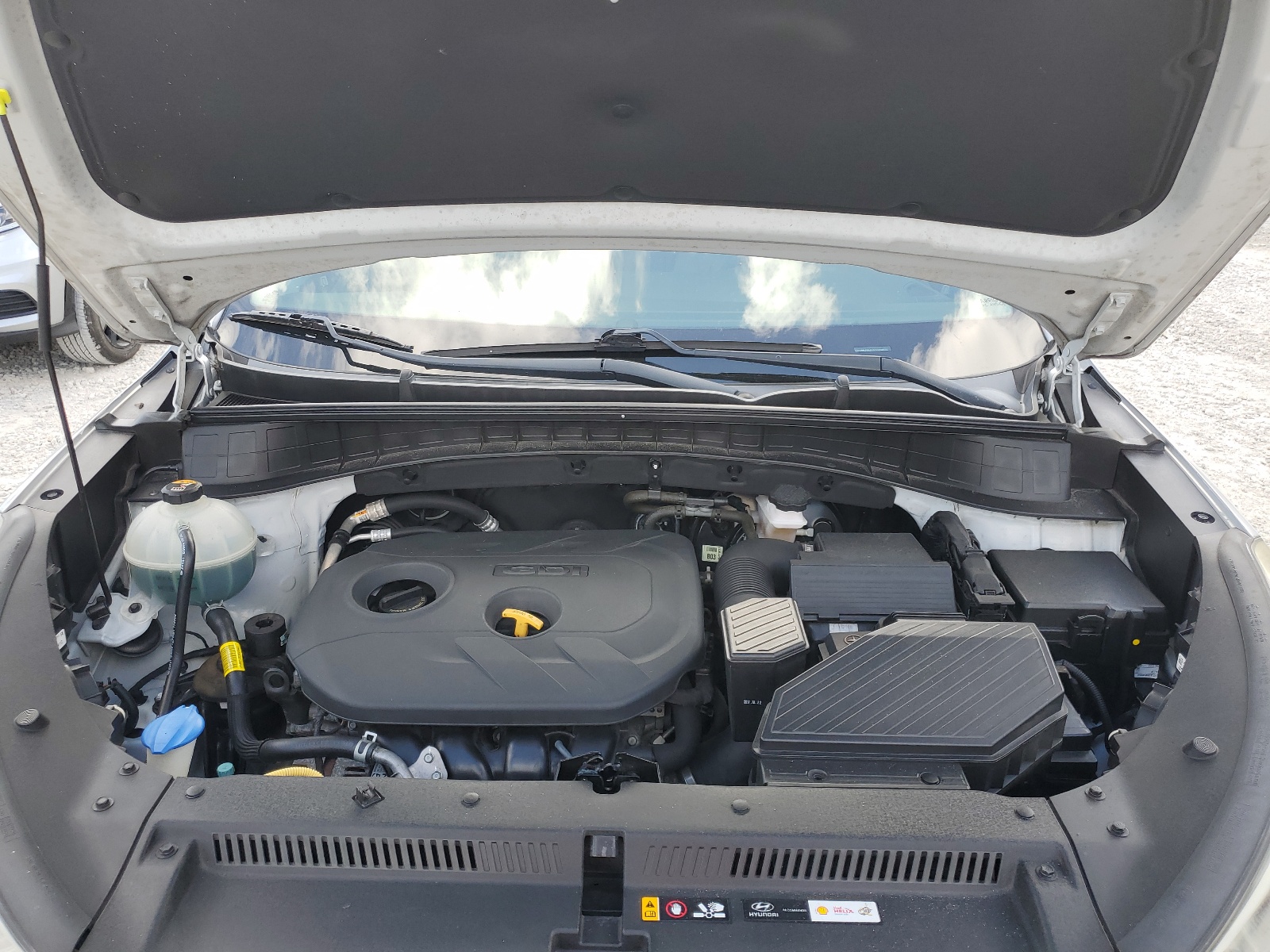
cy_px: 476
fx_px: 954
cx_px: 635
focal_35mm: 26
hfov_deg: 67.3
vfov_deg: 53.1
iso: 50
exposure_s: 1/400
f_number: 1.5
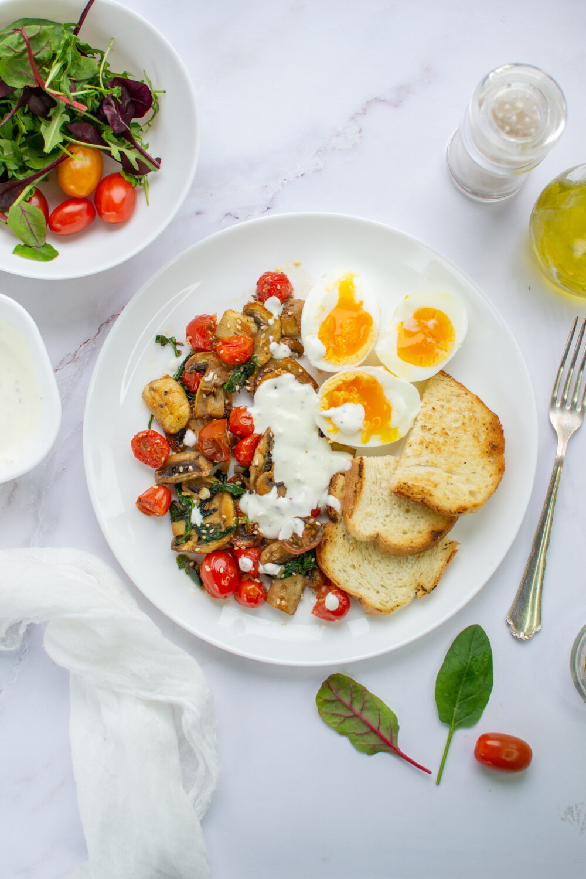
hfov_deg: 25.8
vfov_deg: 37.9
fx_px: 1282
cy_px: 440
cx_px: 293
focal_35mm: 52
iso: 200
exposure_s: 1/60
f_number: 4
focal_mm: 35
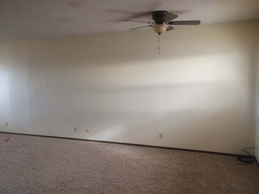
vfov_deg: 48.2
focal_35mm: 29
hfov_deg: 61.7
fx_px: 217
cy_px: 97
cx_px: 130
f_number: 2.2
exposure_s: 1/30
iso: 80
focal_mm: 4.15
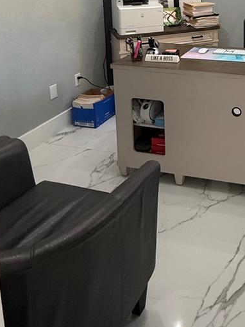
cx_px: 249
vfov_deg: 48.0
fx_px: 311
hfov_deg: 37.9
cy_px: 17
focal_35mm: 33
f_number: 2.2
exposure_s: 1/120
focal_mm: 2.22
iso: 320
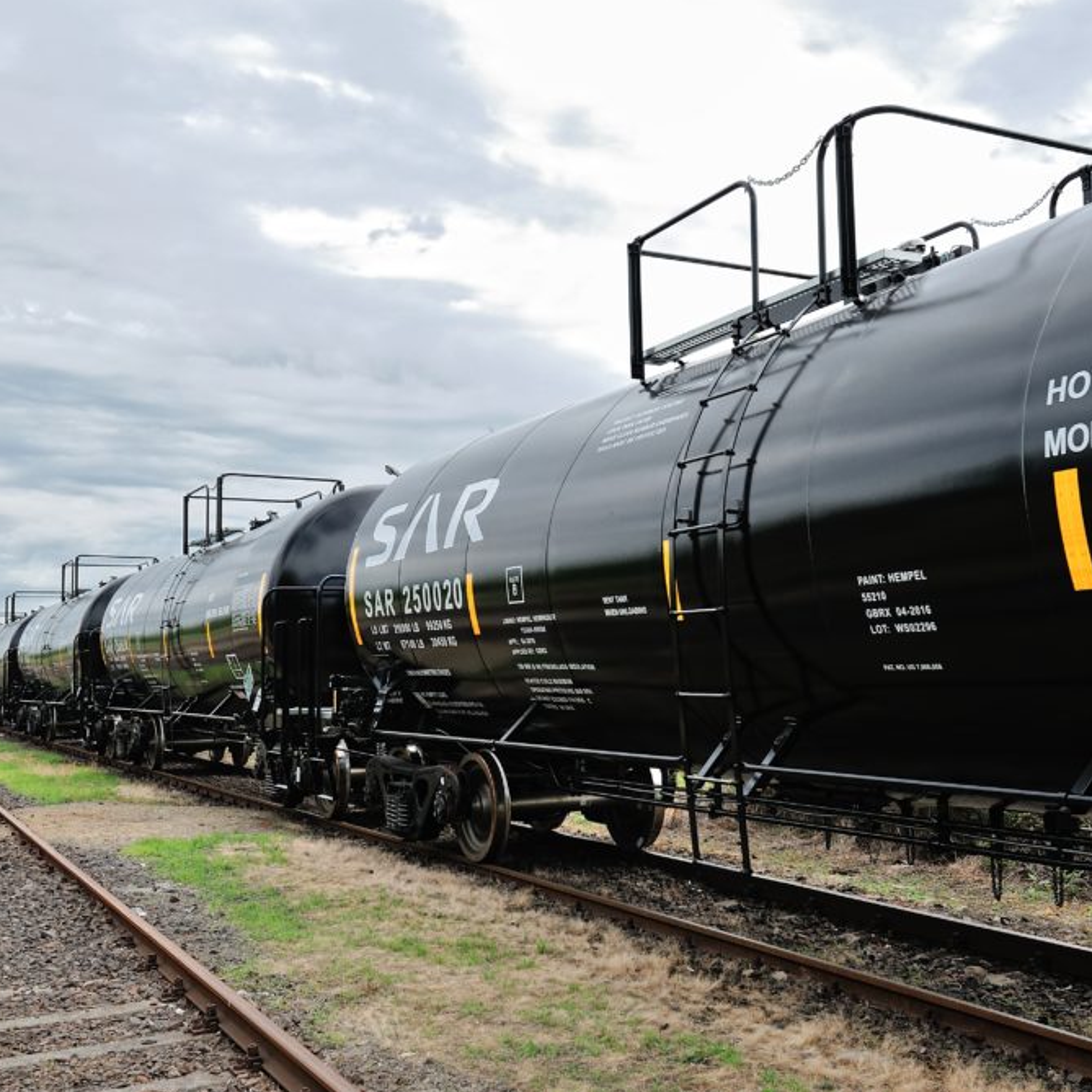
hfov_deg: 42.8
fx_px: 1392
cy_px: 548
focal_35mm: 39
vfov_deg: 42.8
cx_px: 575
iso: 200
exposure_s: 1/400
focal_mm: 30
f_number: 5.6
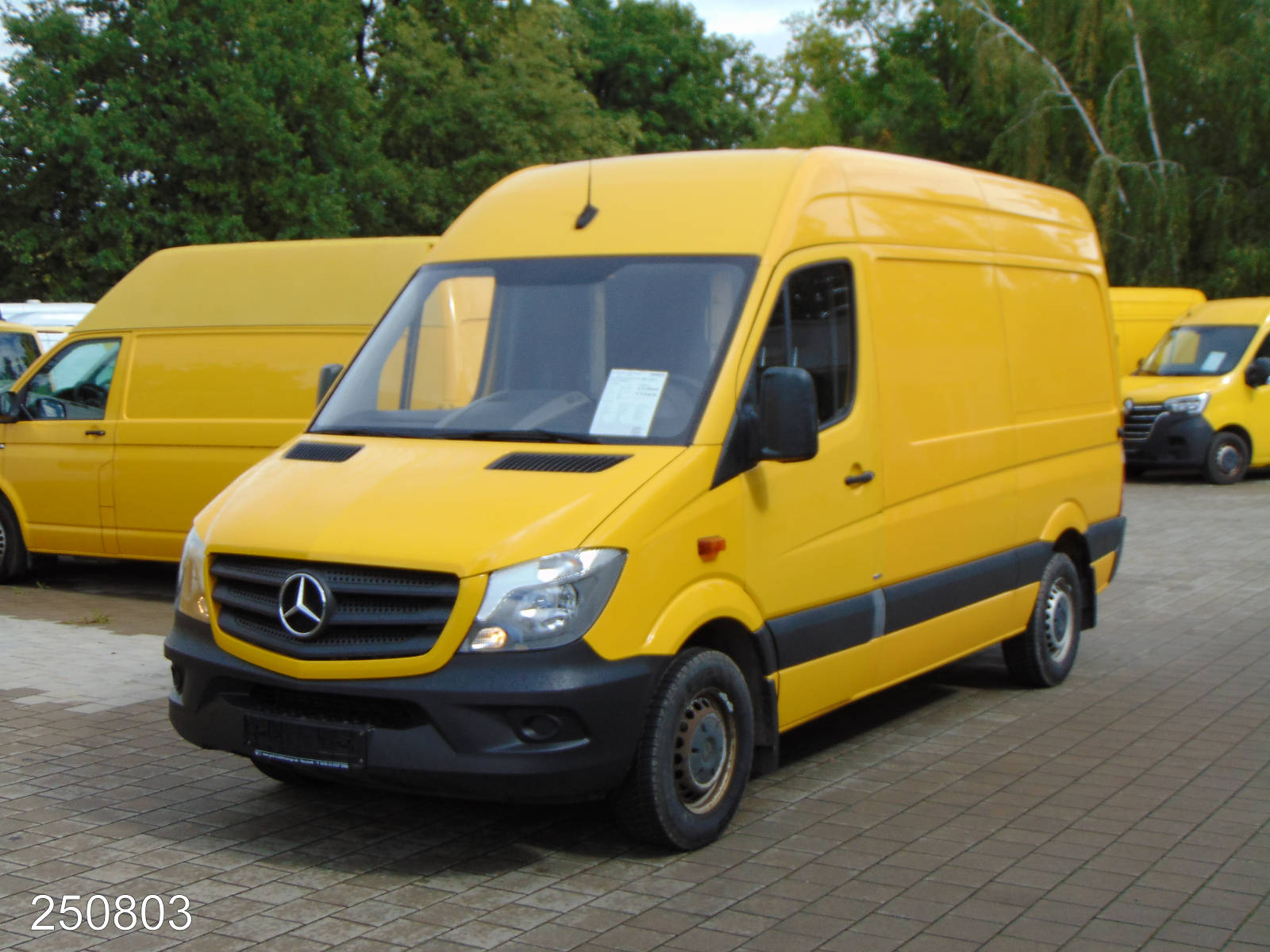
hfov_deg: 38.2
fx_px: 1834
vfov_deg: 29.1
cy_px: 476
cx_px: 635
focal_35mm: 50
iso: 80
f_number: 3.5
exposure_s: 1/500
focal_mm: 9
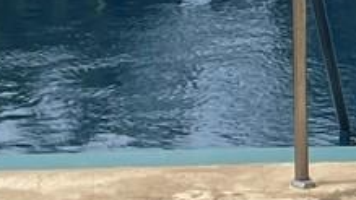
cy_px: -205
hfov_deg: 10.1
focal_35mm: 207
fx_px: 1953
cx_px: 523
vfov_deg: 5.7
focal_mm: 4.2
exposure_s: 1/4132
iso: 32
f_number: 1.6
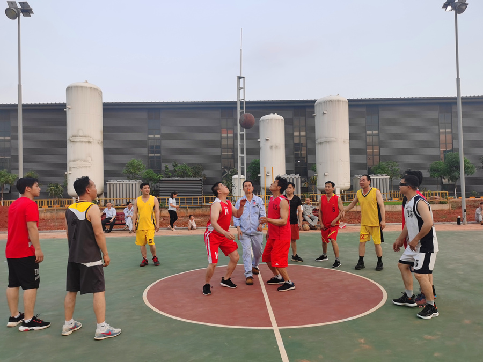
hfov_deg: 65.3
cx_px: 242
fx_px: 377
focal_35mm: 27
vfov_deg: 51.4
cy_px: 181
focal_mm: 5.58
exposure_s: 1/376
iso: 50
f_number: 1.8
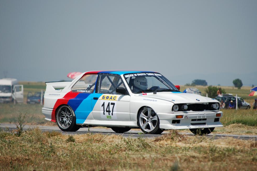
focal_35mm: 313
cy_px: 89
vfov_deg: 4.4
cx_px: 128
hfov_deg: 6.6
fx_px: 2233
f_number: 5.6
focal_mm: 200
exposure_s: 1/1250
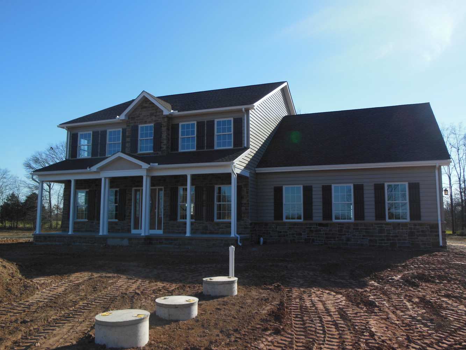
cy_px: 175
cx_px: 233
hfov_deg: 61.7
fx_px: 390
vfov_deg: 48.2
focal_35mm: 29
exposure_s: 1/1250
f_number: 3.3
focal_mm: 5.2
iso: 125
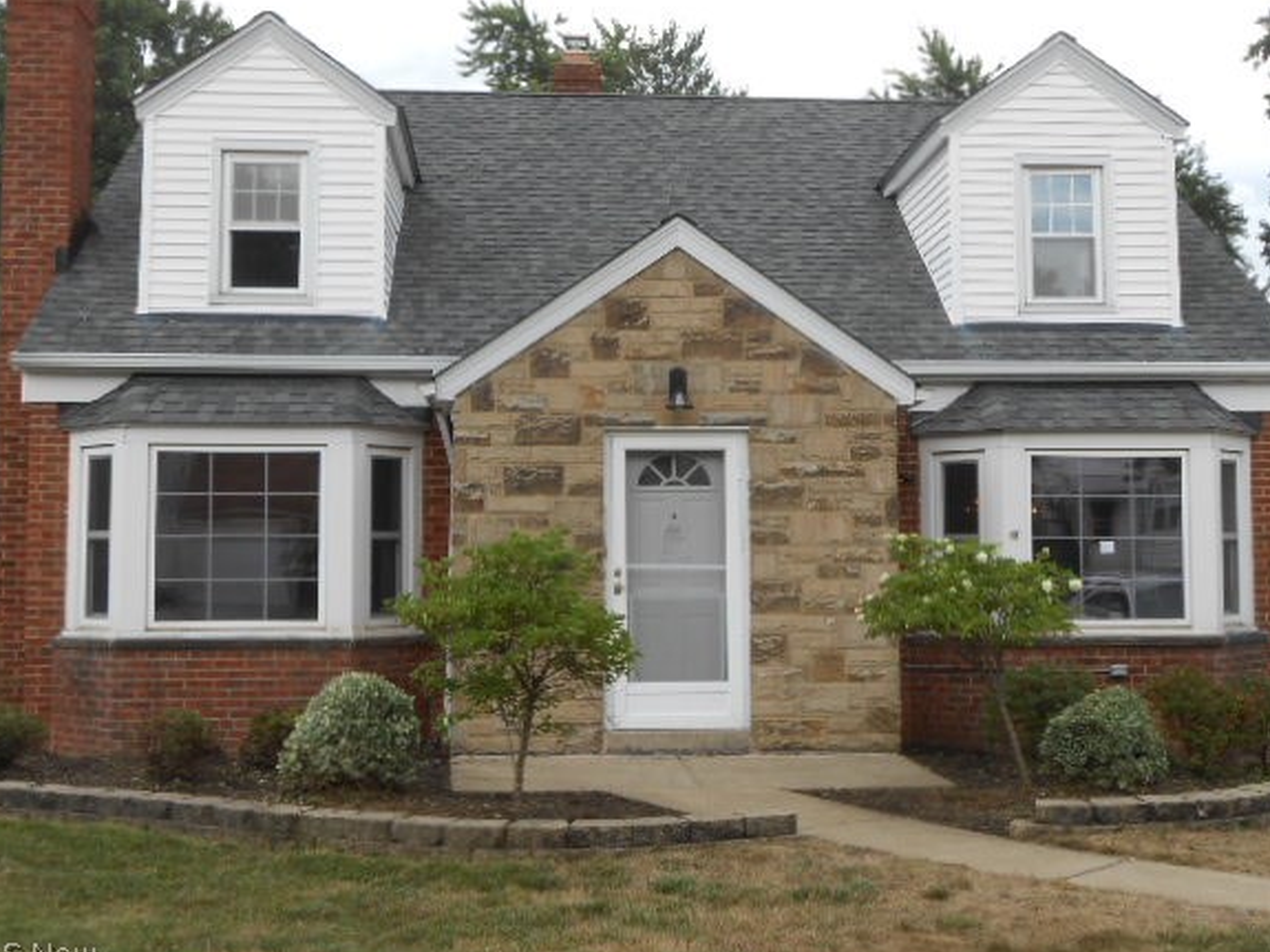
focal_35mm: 49
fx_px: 1797
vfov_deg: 29.7
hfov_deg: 38.9
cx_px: 660
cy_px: 448
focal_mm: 7.8
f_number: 4.5
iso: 80
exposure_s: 1/200
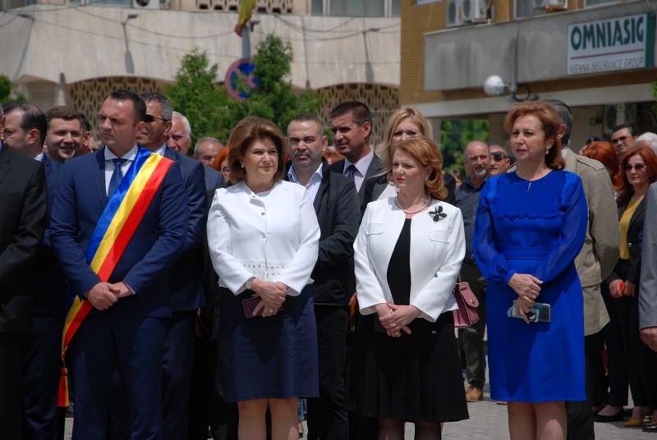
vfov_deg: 8.7
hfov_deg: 13.0
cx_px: 328
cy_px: 220
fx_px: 2879
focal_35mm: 158
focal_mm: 105
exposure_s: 1/640
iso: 100
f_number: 6.3
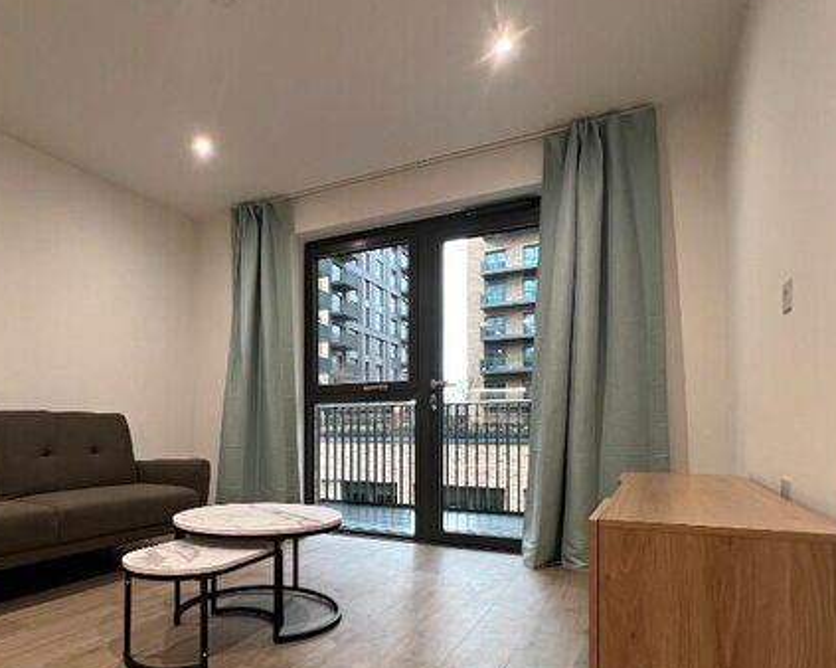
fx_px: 519
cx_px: 316
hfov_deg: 76.4
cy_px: 424
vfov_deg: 64.4
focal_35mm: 21
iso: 250
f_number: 1.8
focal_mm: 1.57
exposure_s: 1/100
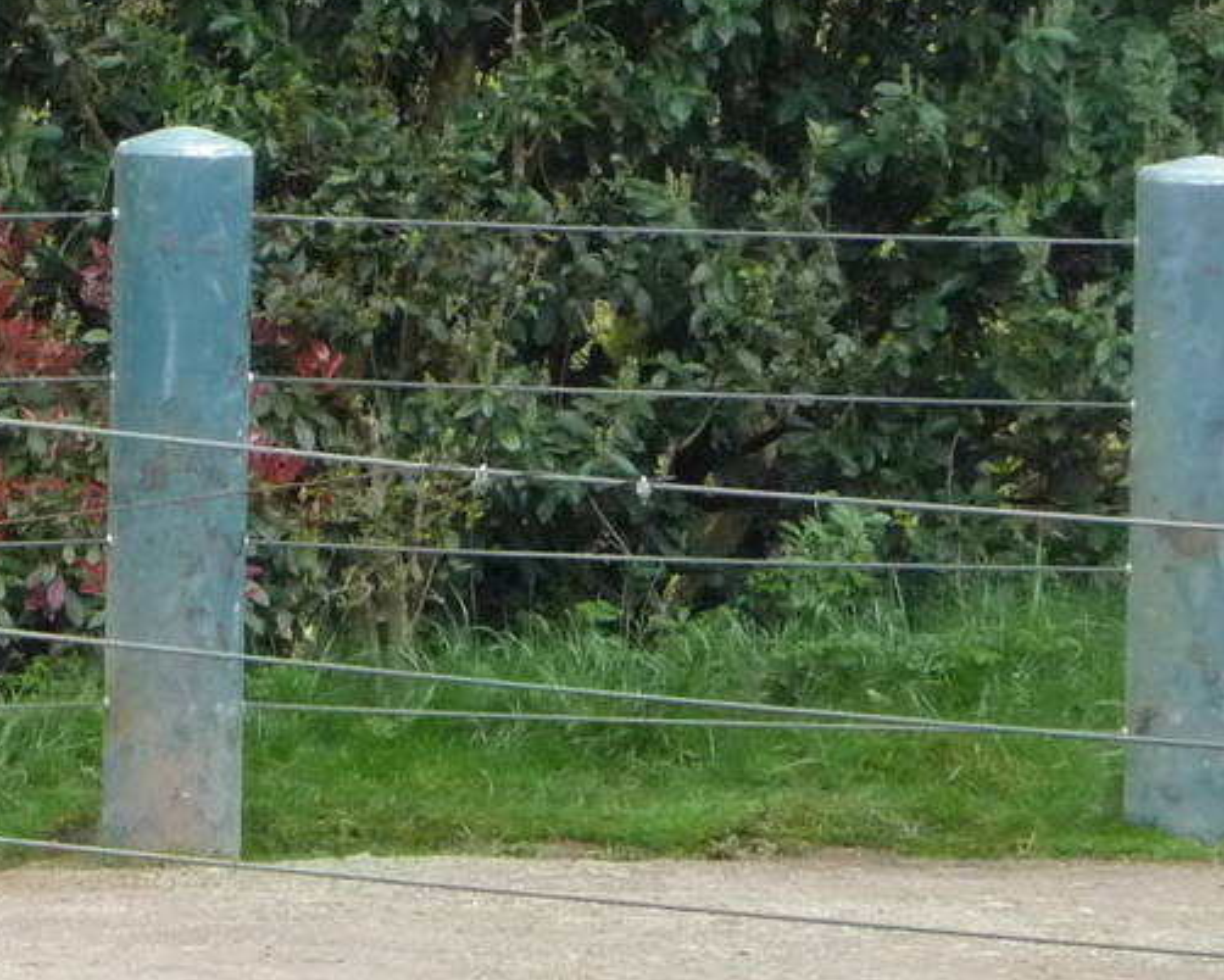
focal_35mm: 529
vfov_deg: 2.9
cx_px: -368
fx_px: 19171
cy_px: 670
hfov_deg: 3.6
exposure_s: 1/200
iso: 400
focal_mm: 29.1
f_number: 4.8
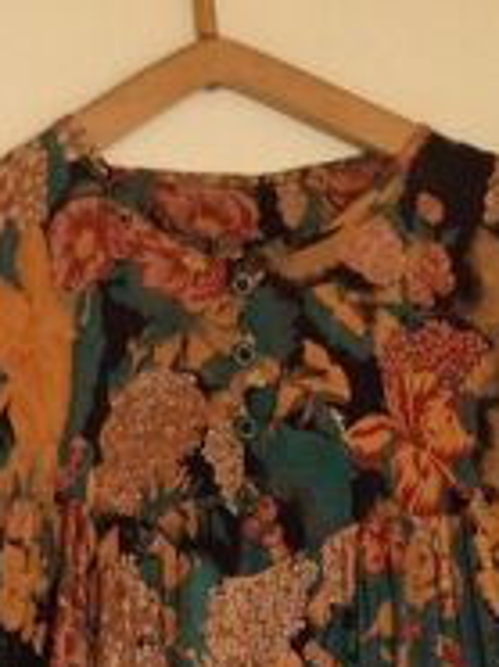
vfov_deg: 14.7
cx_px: 201
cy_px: 1124
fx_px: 2331
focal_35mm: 121
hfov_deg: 12.2
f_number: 2.4
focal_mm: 4.28
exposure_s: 1/15
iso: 160
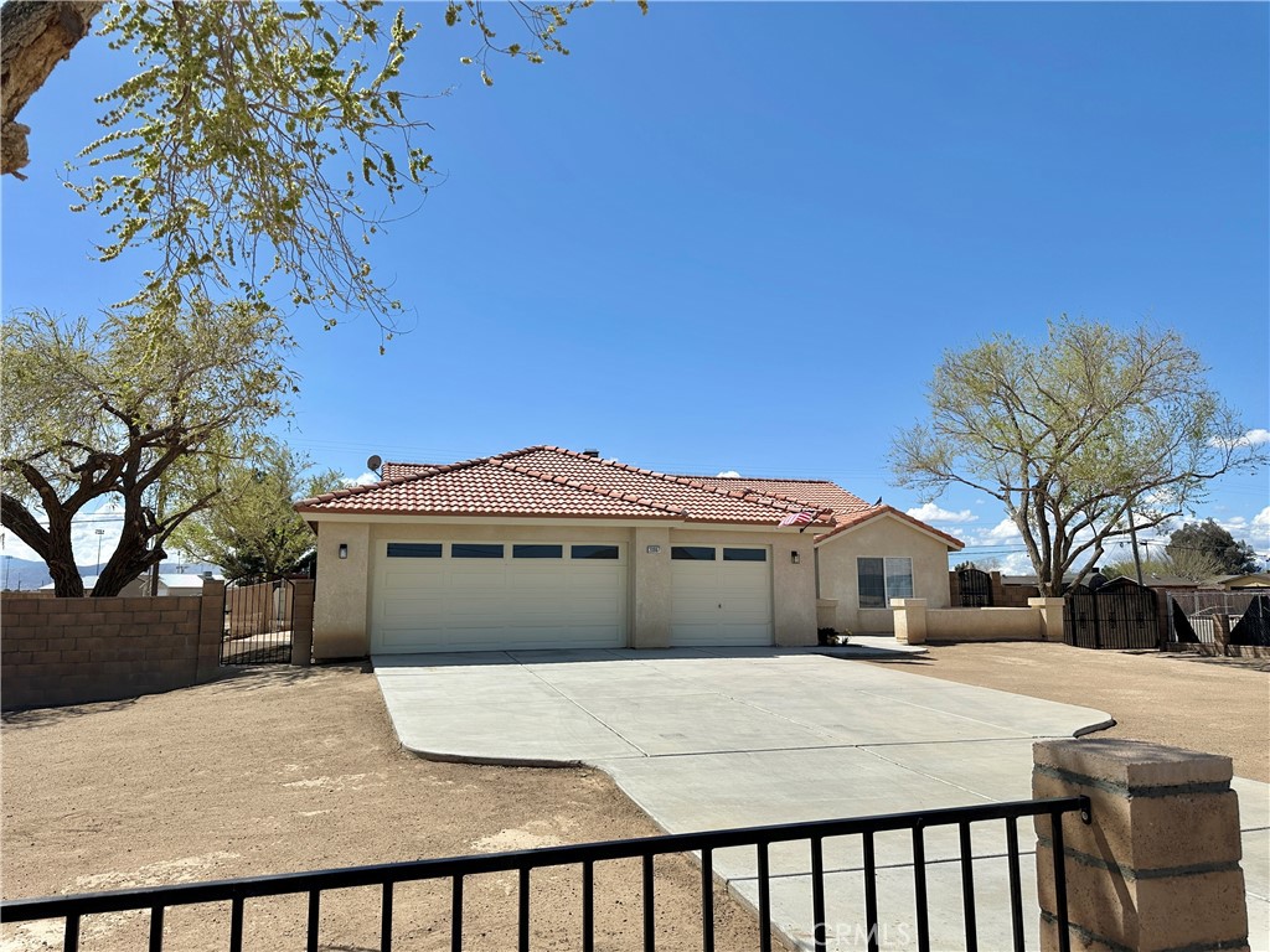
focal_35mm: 24
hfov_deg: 71.6
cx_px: 635
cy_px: 476
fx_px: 881
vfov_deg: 56.8
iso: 80
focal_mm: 6.86
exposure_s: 1/7576
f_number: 1.78
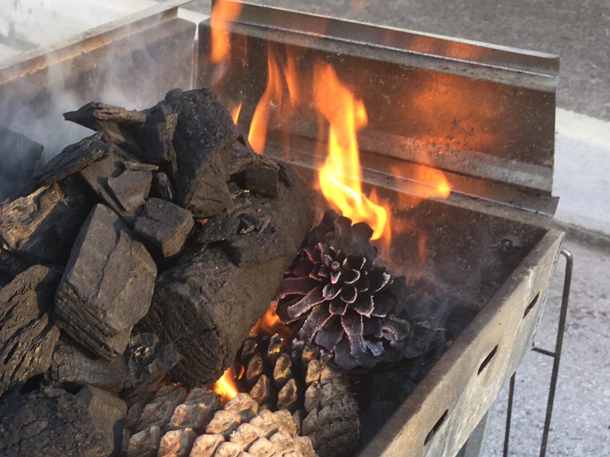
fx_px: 987
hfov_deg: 33.7
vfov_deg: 25.8
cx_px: 152
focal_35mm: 56
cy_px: 347
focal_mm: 4.15
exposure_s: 1/100
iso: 25
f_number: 2.2
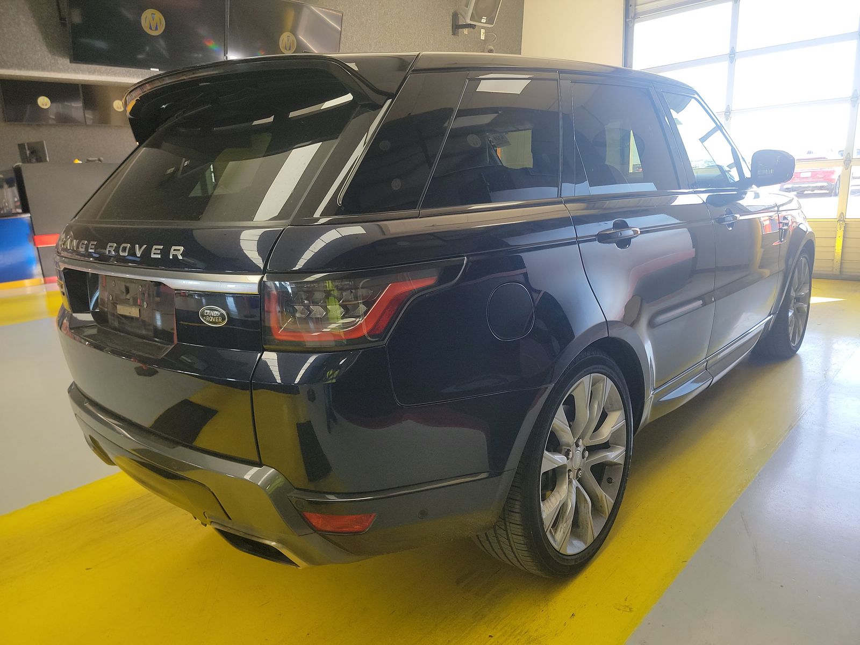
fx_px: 596
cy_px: 322
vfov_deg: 56.8
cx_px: 430
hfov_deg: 71.6
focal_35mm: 24
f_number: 1.8
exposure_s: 1/59
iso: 96
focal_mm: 6.7
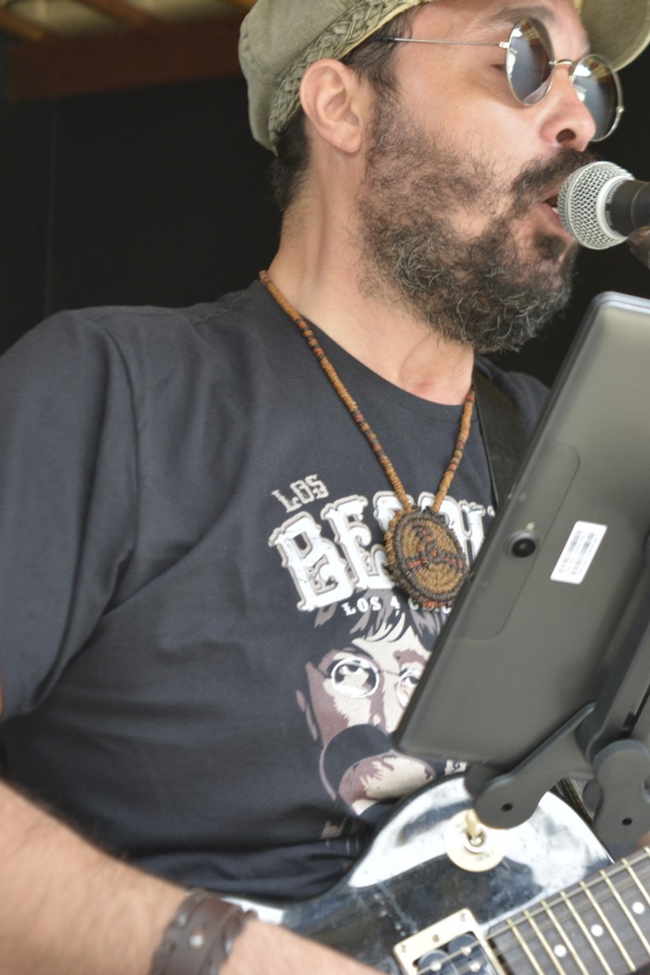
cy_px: 318
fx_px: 3025
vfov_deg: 18.3
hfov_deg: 12.3
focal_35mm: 112
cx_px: 401
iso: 800
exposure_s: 1/60
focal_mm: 55
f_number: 5.6
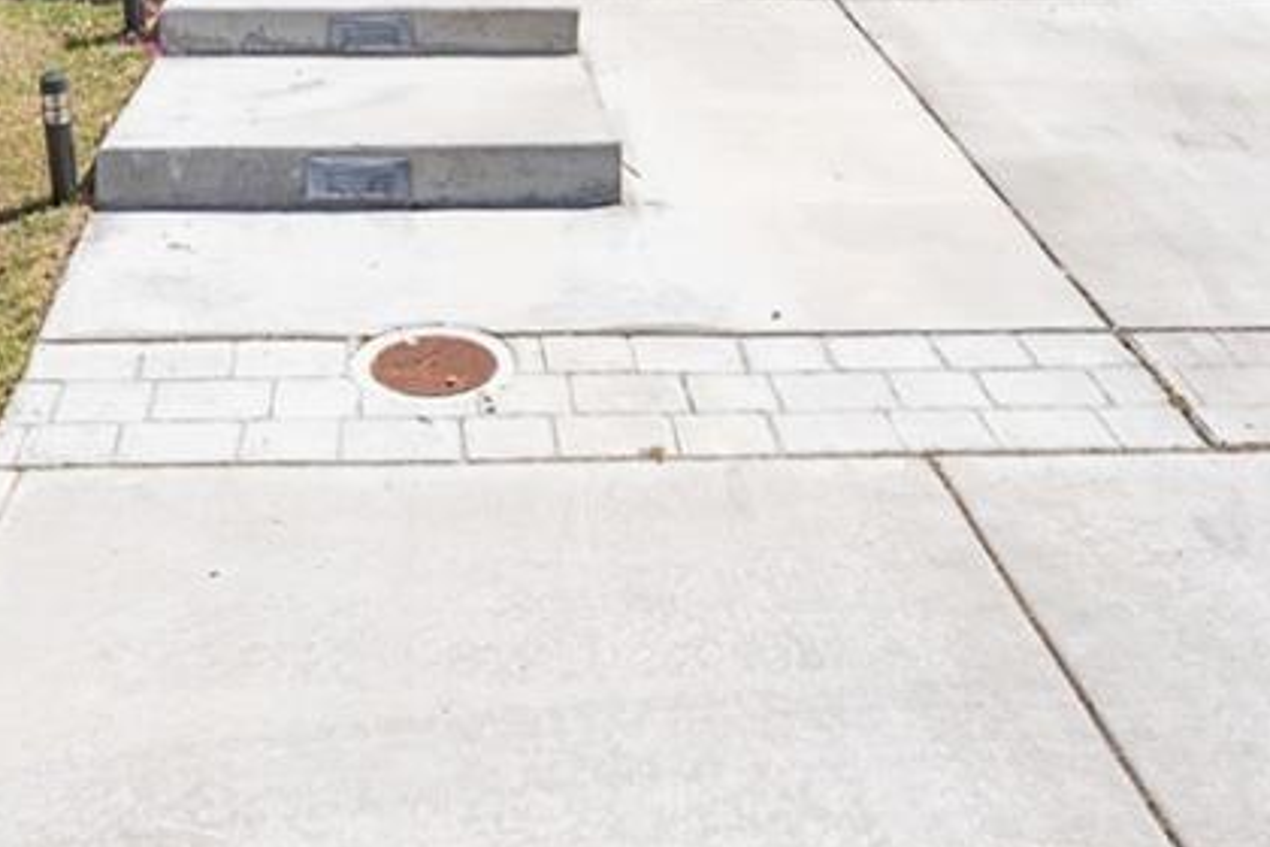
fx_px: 1764
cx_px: 451
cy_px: -266
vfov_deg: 23.7
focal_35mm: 50
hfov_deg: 39.2
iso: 100
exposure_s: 1/125
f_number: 8
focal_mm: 14
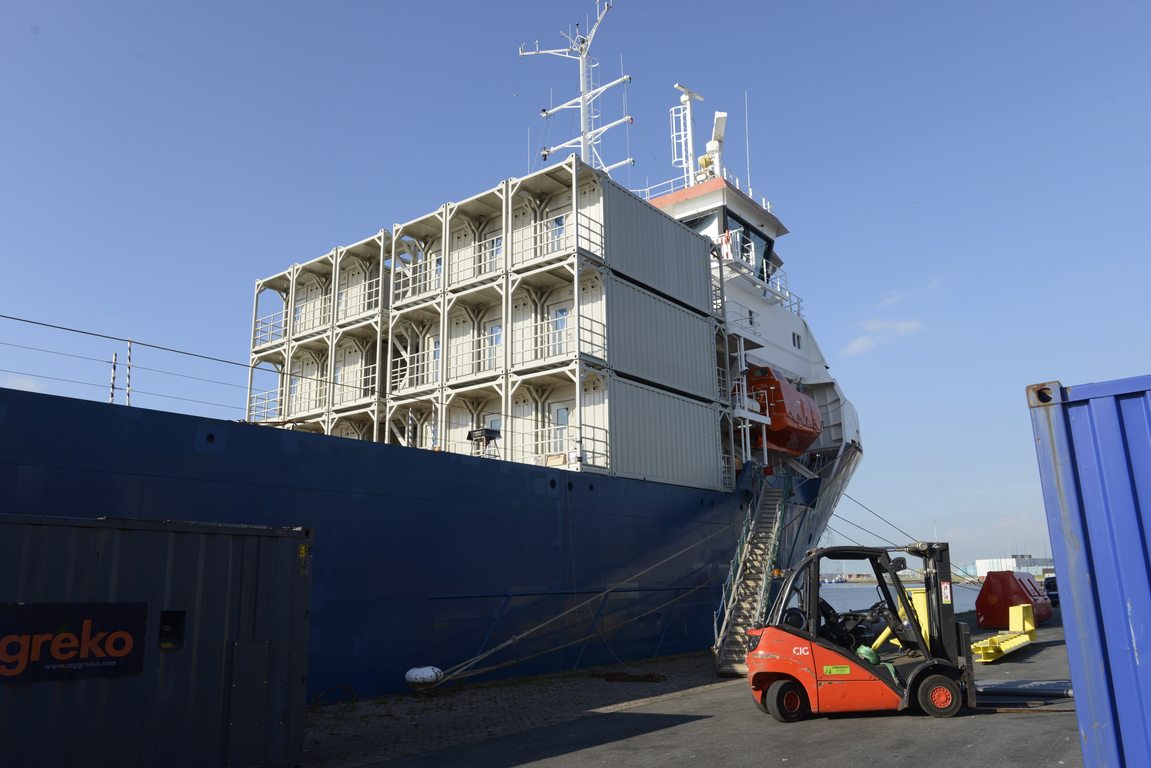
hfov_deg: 67.4
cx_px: 576
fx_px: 863
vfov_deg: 48.0
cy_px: 384
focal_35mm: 27
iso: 200
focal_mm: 27
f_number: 8
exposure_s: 1/500
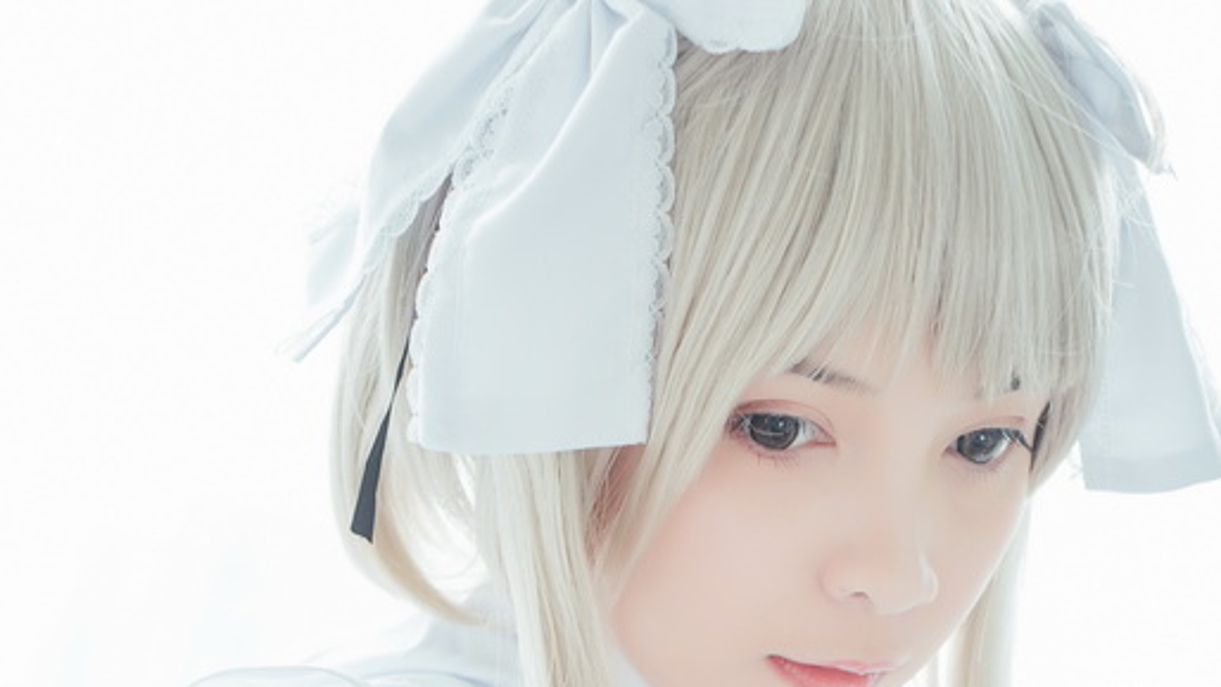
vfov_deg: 11.3
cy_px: 1064
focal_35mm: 102
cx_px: 634
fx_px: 3302
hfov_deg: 20.9
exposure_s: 1/100
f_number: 3.2
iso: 200
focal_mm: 35
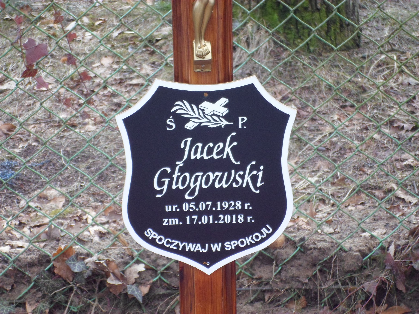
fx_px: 1513
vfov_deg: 11.9
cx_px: 210
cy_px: 157
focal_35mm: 125
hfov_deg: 15.8
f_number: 6.3
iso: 120
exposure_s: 1/60
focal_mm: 22.5
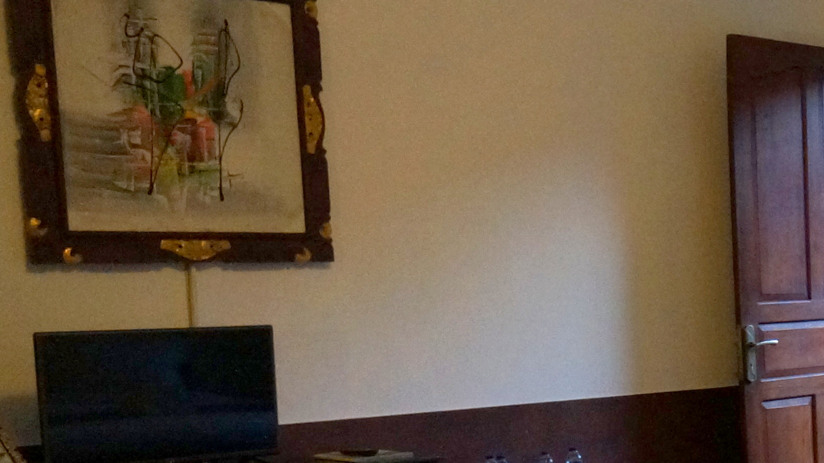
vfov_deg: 15.5
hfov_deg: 24.2
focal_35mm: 76
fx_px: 1661
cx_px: 1087
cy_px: 487
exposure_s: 1/80
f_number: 4
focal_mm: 16
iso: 1600
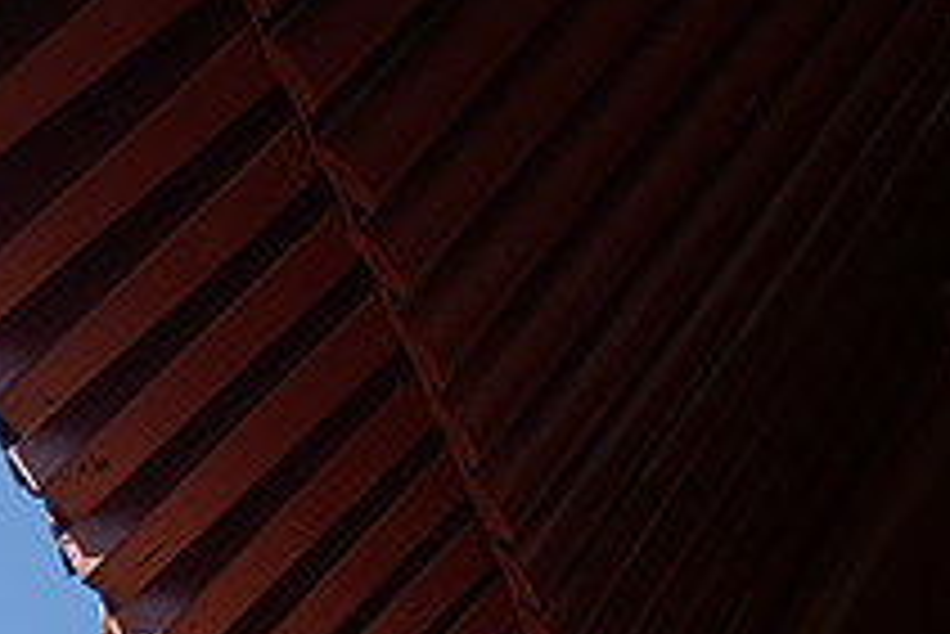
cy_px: 1005
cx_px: -185
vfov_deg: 10.5
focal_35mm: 125
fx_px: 3301
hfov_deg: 15.8
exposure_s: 1/320
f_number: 6.3
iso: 125
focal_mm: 33
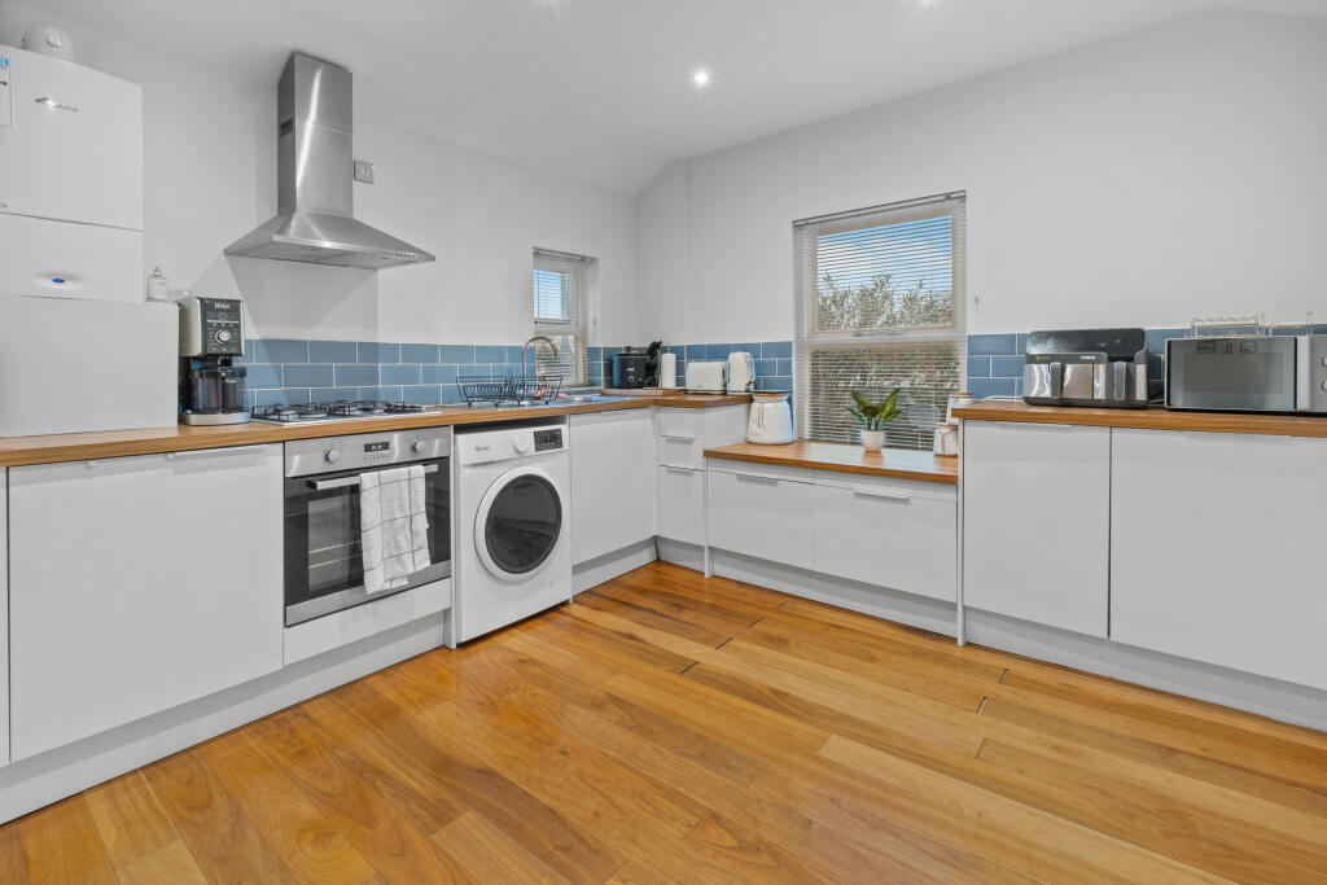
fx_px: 553
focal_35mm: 15
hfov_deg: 100.4
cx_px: 664
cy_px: 442
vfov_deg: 77.3
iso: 160
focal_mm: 10
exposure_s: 1/2
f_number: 8
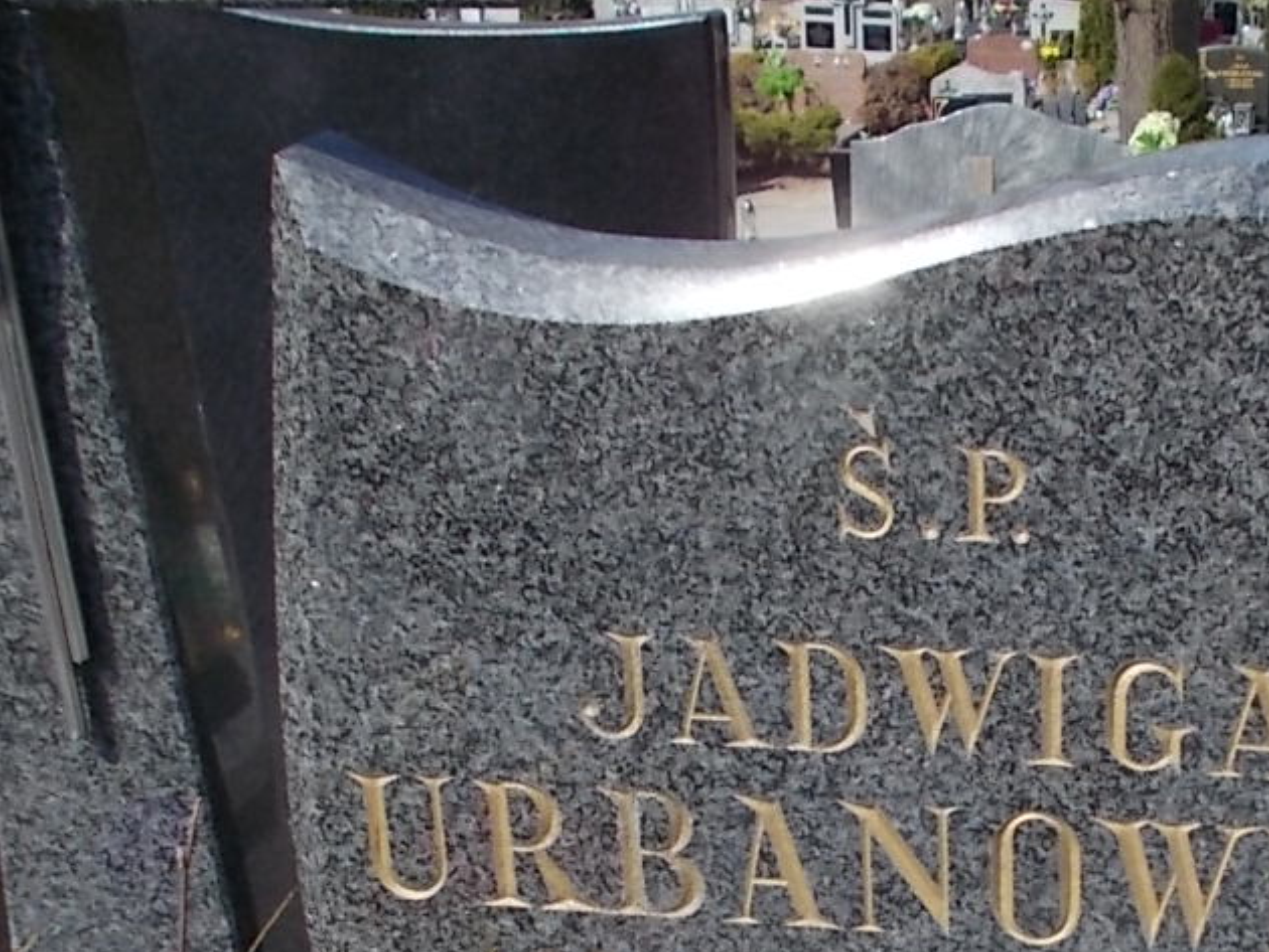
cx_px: 933
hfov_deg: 29.0
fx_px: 2420
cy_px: 948
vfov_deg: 21.5
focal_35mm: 66
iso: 80
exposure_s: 1/160
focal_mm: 4.6
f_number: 8
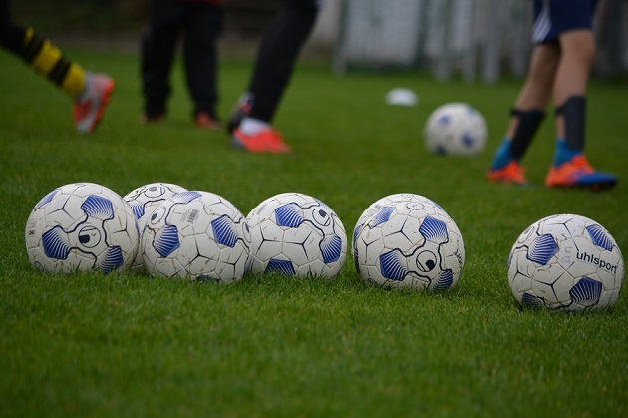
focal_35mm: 315
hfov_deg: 6.5
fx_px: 5491
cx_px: 314
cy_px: 209
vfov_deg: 4.4
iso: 400
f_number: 5.6
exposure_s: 1/1600
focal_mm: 210
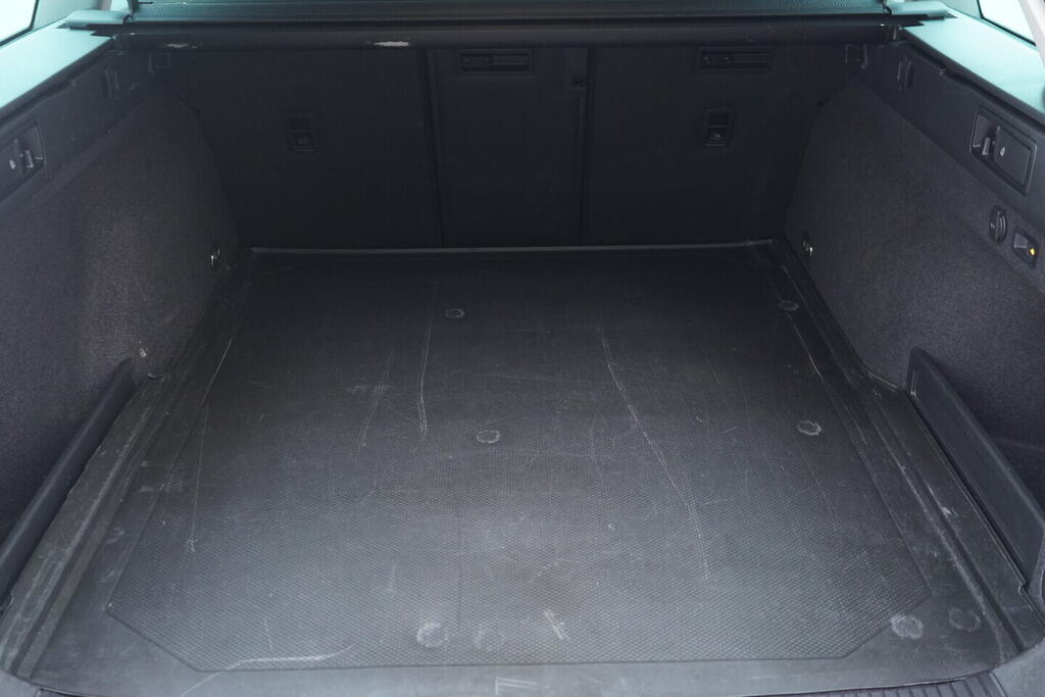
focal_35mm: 36
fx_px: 1045
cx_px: 522
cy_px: 348
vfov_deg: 36.9
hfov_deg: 53.1
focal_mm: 24
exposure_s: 1/40
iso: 1000
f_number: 2.8
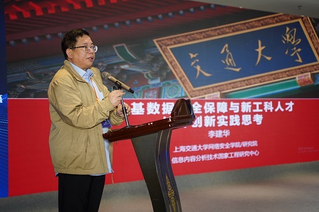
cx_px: 160
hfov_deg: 34.0
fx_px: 522
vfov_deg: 22.9
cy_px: 106
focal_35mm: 59
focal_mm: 59
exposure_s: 1/160
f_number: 2.8
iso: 250
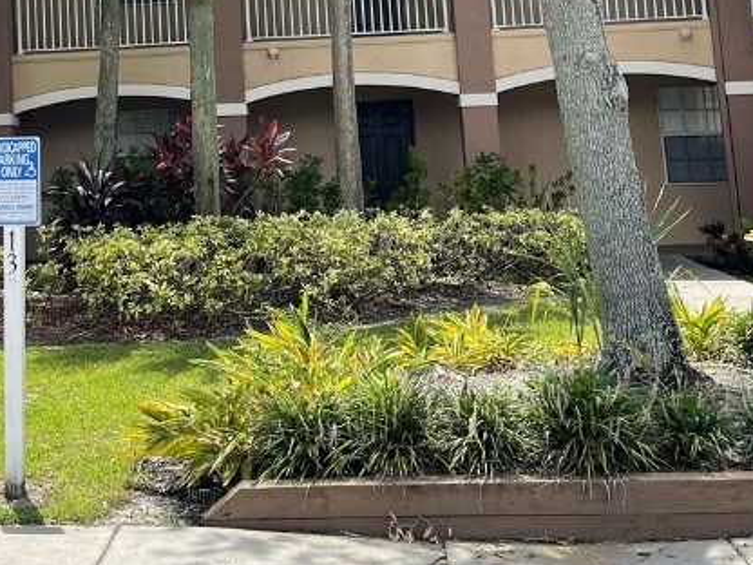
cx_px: 80
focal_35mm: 64
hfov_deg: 29.1
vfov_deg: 21.8
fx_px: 1392
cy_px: -51
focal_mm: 5.1
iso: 32
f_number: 1.6
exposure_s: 1/1852
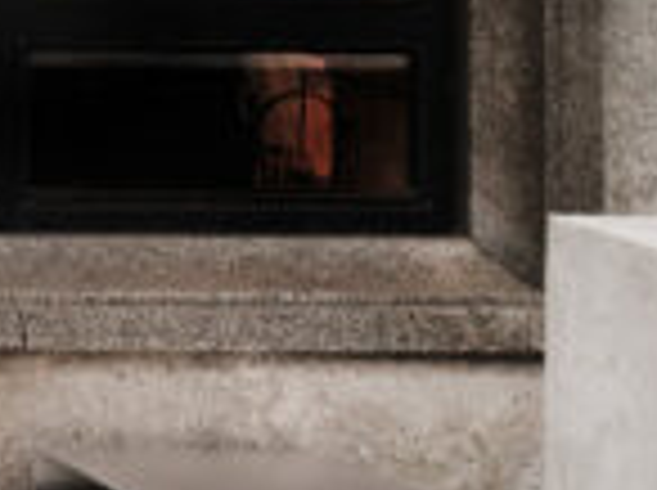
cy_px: -328
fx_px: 4794
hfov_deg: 6.9
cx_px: -1404
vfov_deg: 5.8
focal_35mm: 253
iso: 1250
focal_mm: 45
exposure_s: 1/50
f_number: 9
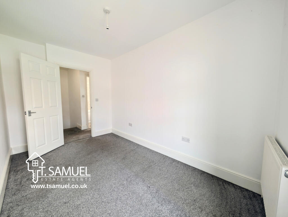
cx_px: 144
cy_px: 108
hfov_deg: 110.5
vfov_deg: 94.6
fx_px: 100
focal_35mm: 12
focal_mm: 2.02
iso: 52
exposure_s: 1/60
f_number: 1.7
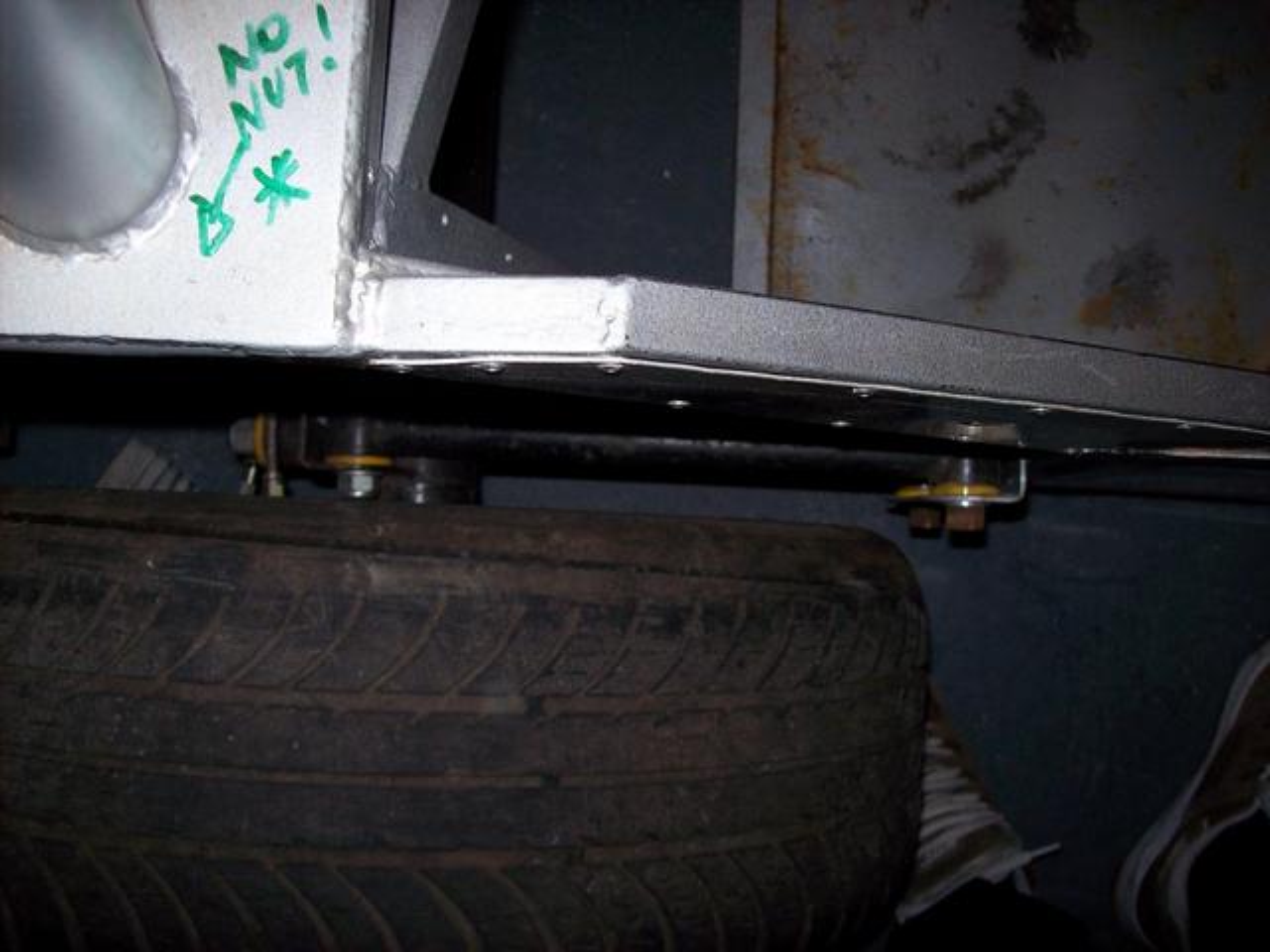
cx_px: 635
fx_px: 1321
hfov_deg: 51.4
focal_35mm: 36
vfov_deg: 39.7
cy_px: 476
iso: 80
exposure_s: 1/64
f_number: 2.7
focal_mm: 6
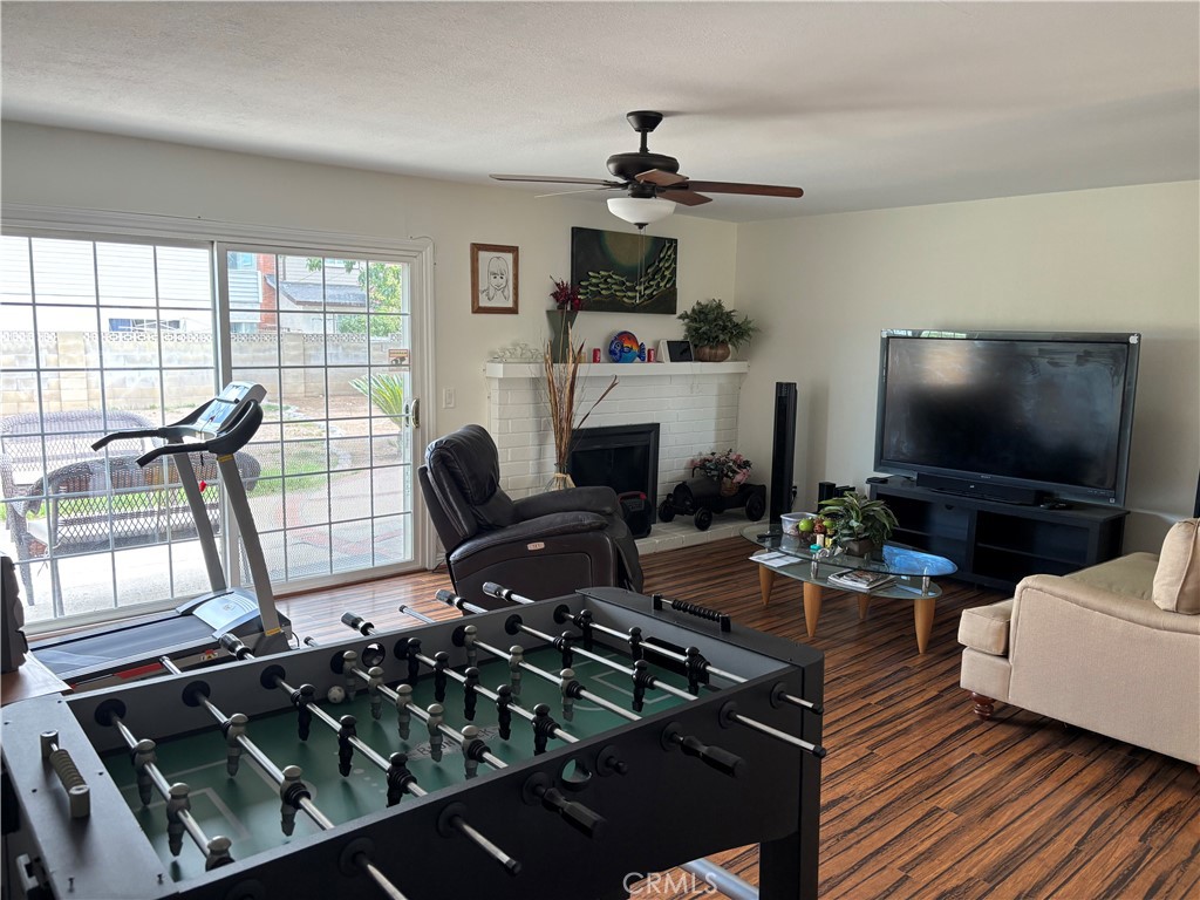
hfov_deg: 67.3
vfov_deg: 53.1
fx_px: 901
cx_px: 600
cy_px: 450
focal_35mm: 26
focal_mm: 5.96
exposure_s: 1/89
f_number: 1.6
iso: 125
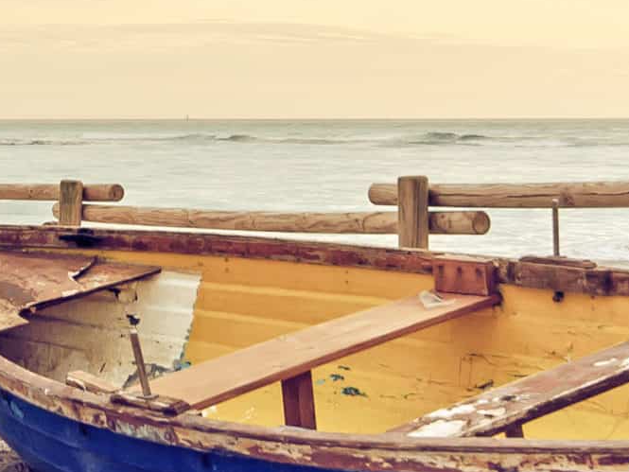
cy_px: -34
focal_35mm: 111
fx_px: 2017
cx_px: 159
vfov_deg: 13.1
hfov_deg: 17.6
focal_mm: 20
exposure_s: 1/250
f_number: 5.6
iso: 200
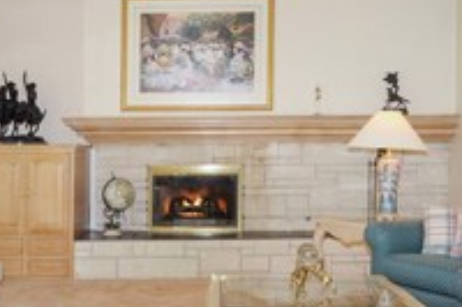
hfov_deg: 41.0
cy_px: 172
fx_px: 615
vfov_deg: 28.0
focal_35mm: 48
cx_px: 189
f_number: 7.1
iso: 320
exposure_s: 1/10
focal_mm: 10
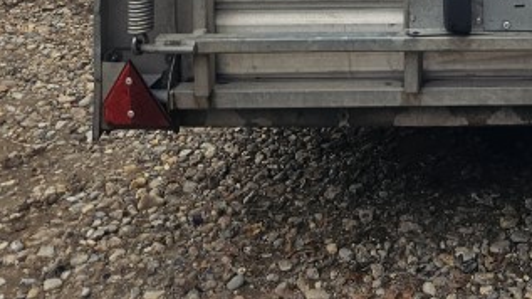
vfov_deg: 12.6
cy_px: -344
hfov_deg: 24.4
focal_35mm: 81
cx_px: 587
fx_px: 1142
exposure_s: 1/487
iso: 40
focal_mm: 5.4
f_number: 1.8
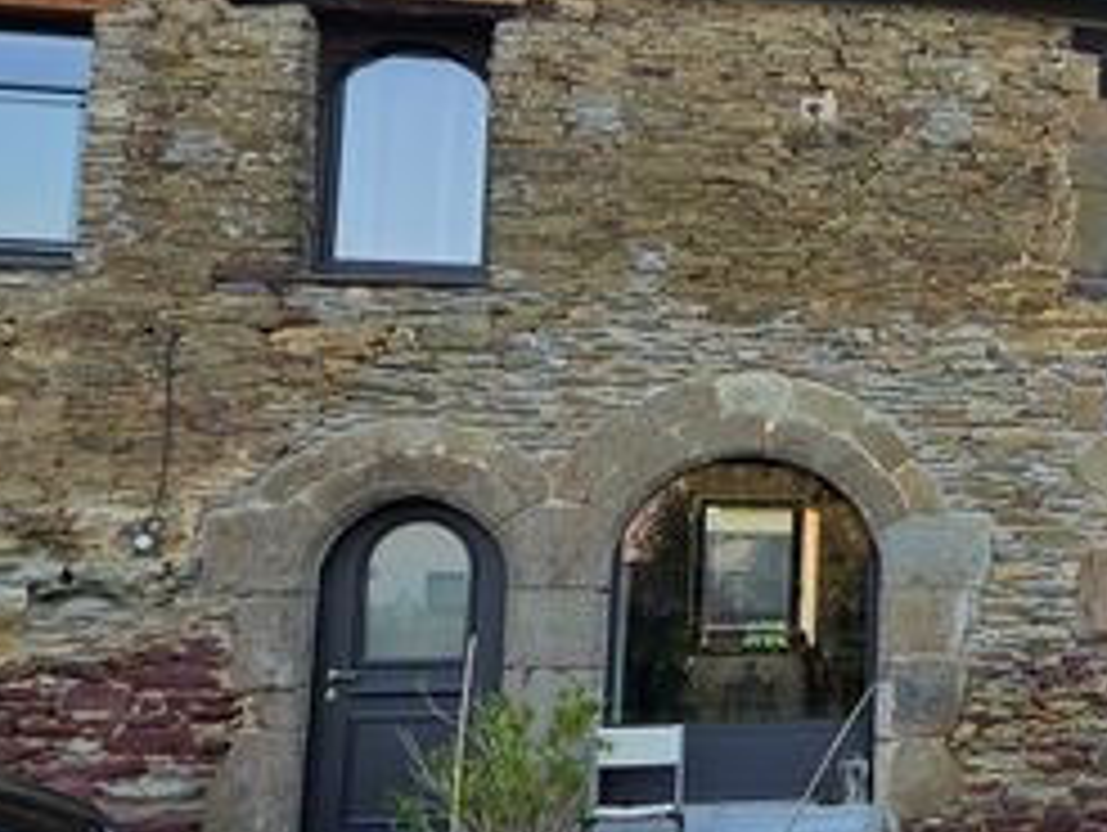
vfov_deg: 26.1
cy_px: 369
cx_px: 1170
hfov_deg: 31.1
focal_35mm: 56
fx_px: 1793
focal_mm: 5.4
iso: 25
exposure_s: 1/119
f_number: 1.8
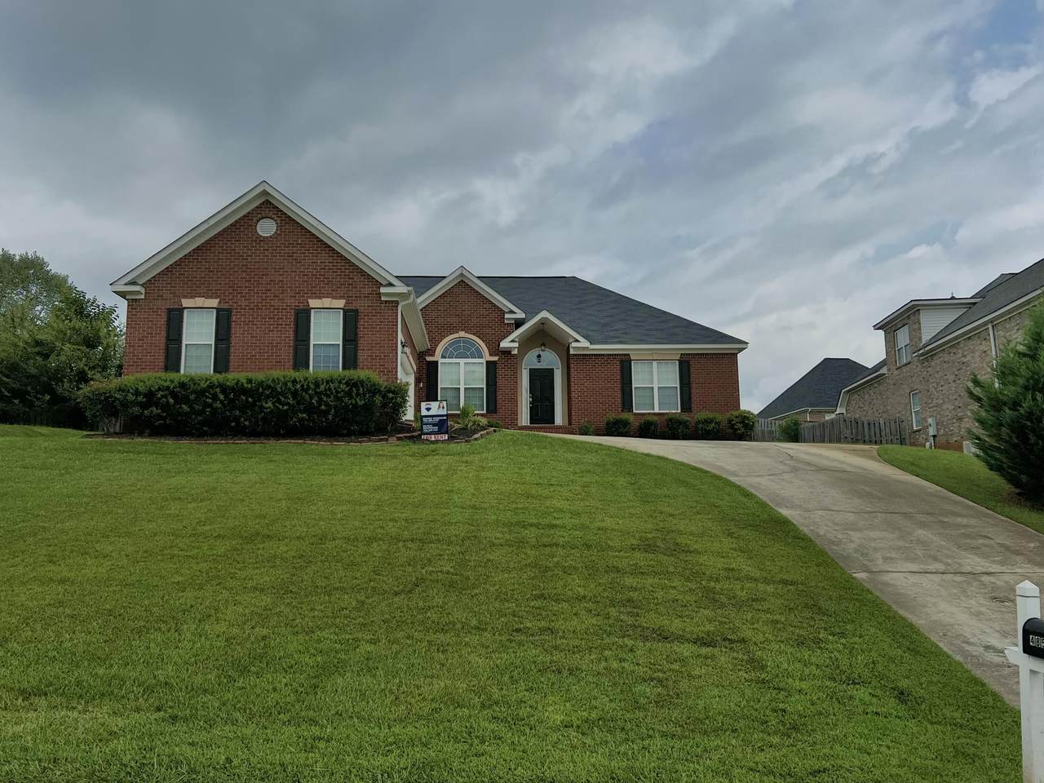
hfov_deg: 67.3
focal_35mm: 26
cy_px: 392
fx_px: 784
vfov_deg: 53.1
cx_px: 522
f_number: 1.5
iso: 50
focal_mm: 5.7
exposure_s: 1/14286
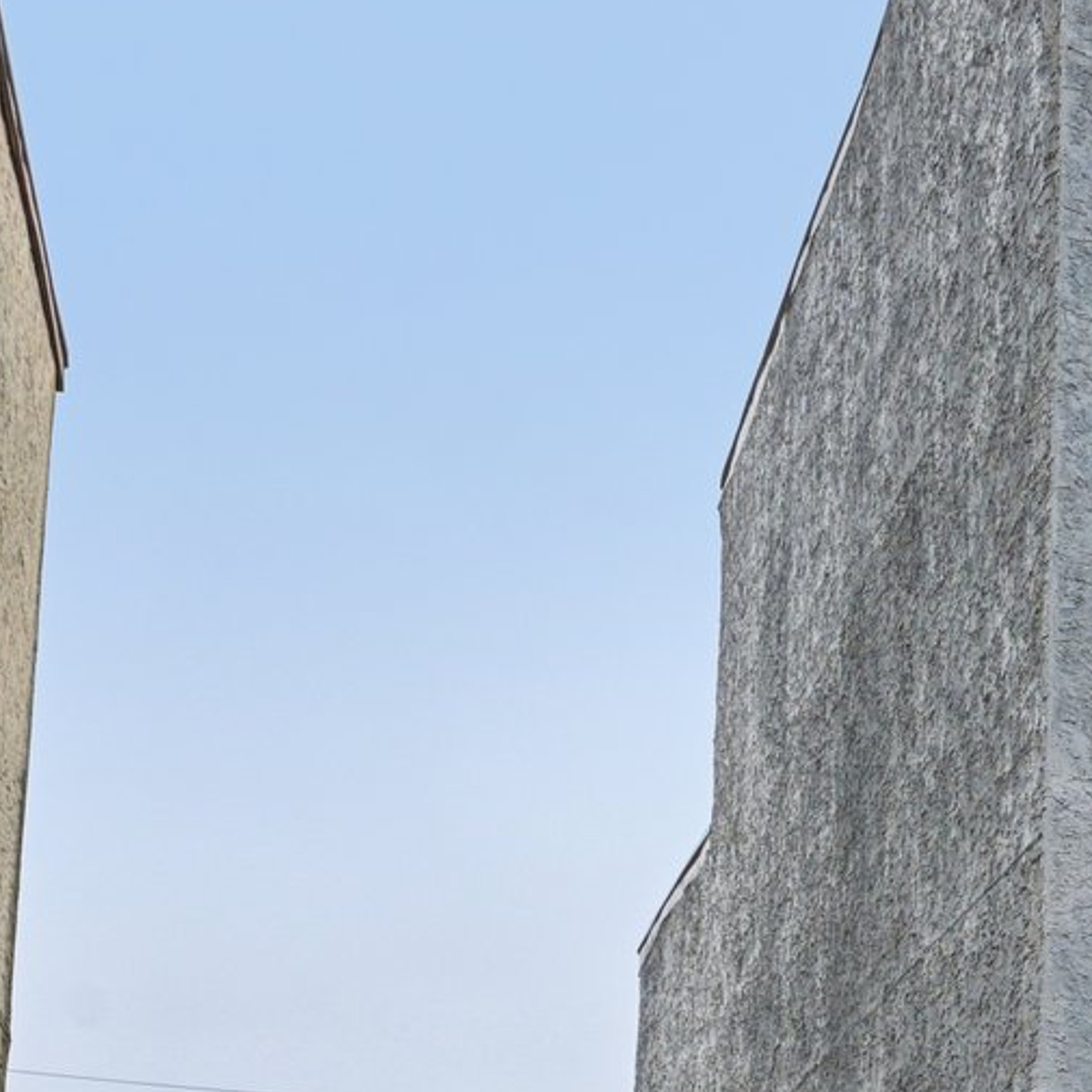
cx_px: 1535
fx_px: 2213
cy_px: 894
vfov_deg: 27.1
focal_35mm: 62
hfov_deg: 23.4
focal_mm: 18
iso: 800
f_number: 8
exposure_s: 1/640
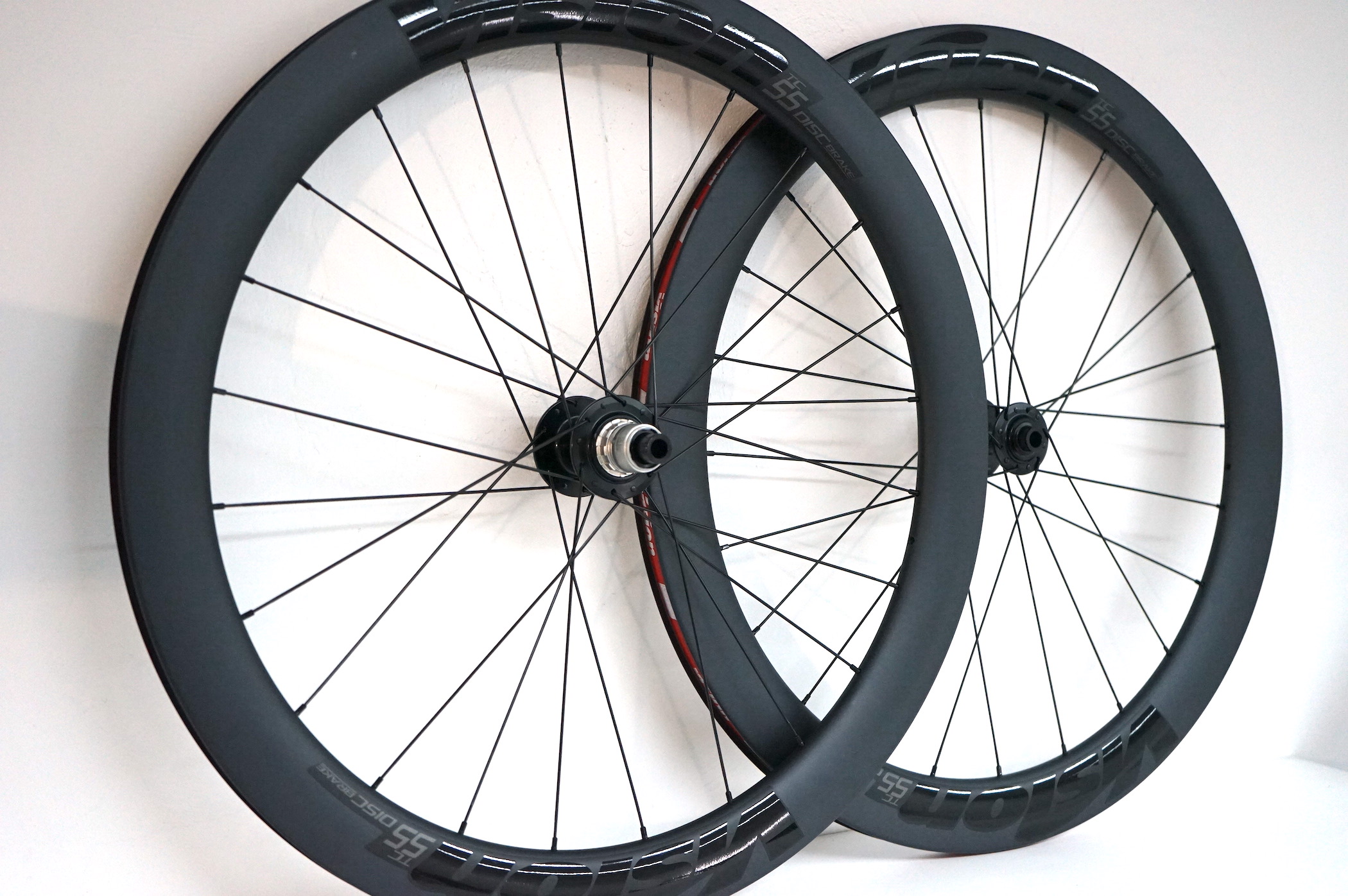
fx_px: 1796
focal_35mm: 48
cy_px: 448
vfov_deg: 28.0
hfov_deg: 41.1
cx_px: 674
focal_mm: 48
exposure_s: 1/160
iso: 2500
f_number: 4.5
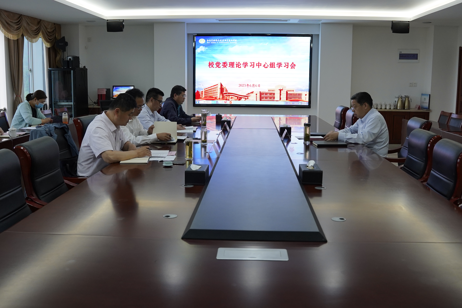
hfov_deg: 53.1
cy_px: 154
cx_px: 231
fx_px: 462
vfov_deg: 36.9
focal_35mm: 36
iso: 1000
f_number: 4
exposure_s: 1/160
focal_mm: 24
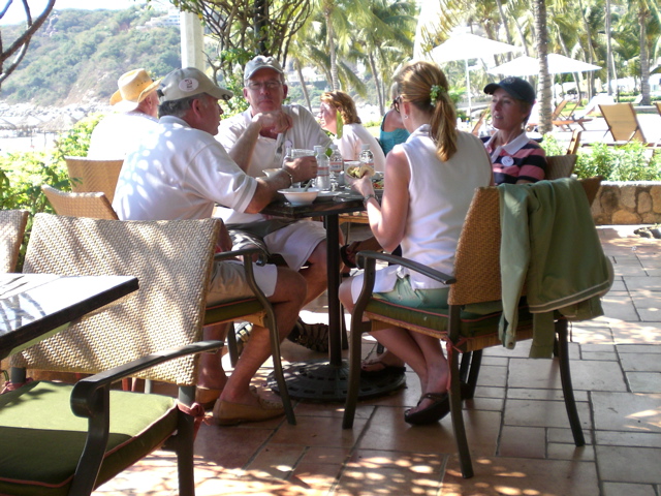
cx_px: 330
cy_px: 248
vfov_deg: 28.6
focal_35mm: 51
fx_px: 974
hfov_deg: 37.5
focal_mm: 8.44
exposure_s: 1/320
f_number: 3.6
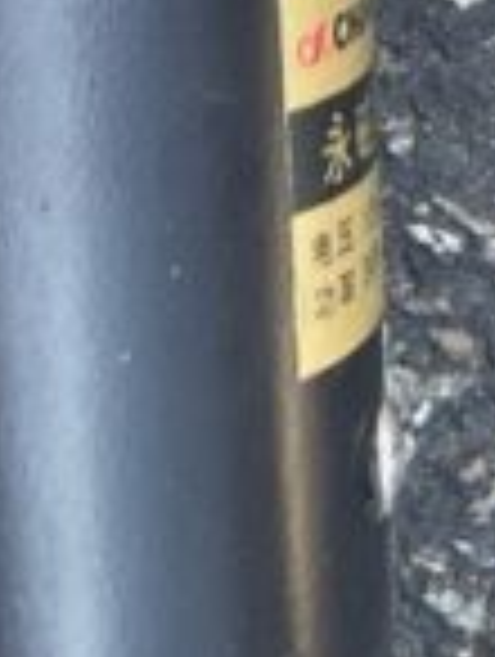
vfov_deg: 12.9
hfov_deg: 9.1
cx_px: -824
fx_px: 2700
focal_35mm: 142
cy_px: -436
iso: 50
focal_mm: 5.1
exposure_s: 1/121
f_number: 1.6
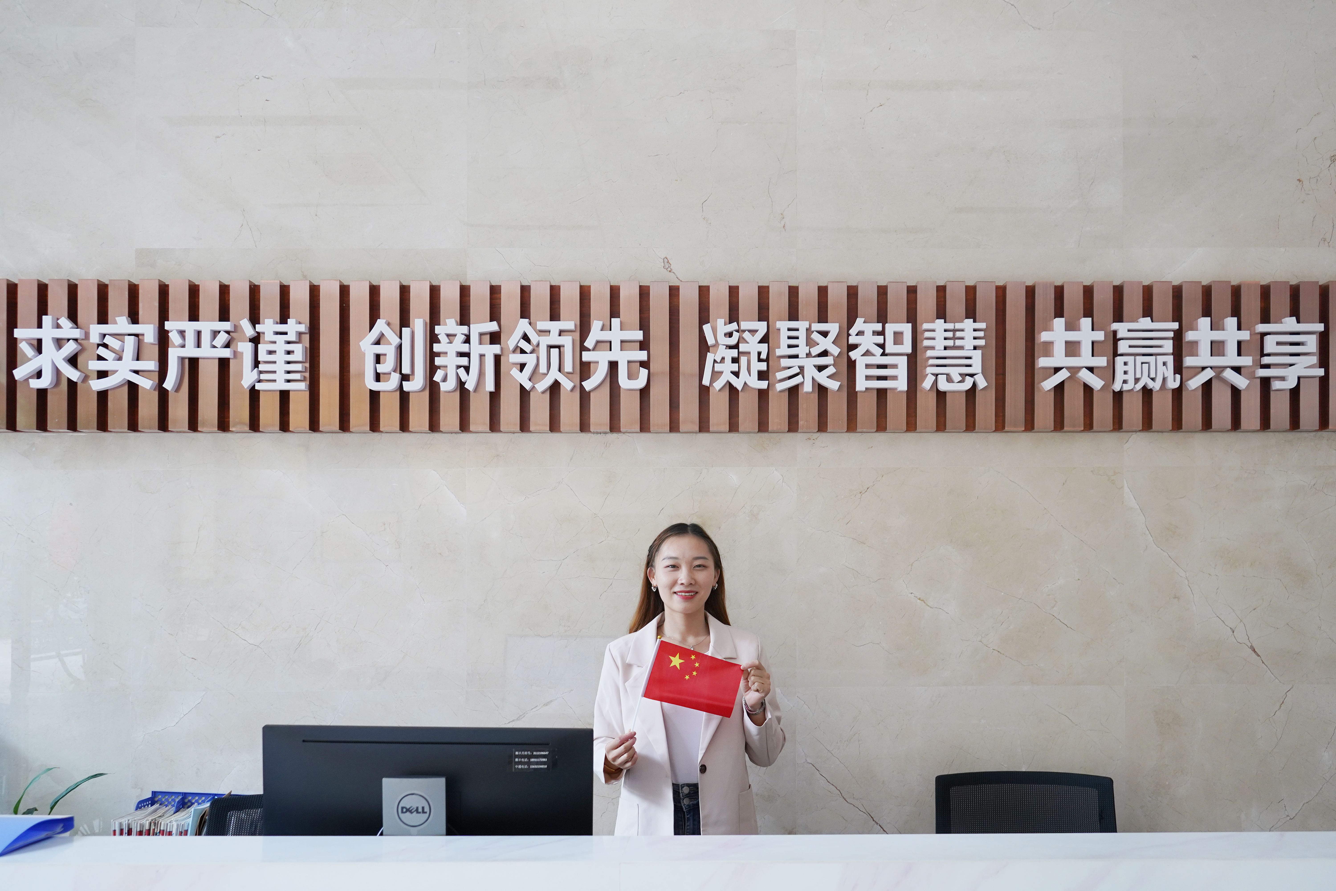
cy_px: 446
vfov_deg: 38.9
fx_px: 1262
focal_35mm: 34
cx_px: 668
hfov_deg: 55.8
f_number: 5.6
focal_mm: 34
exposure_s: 1/40
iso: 1000
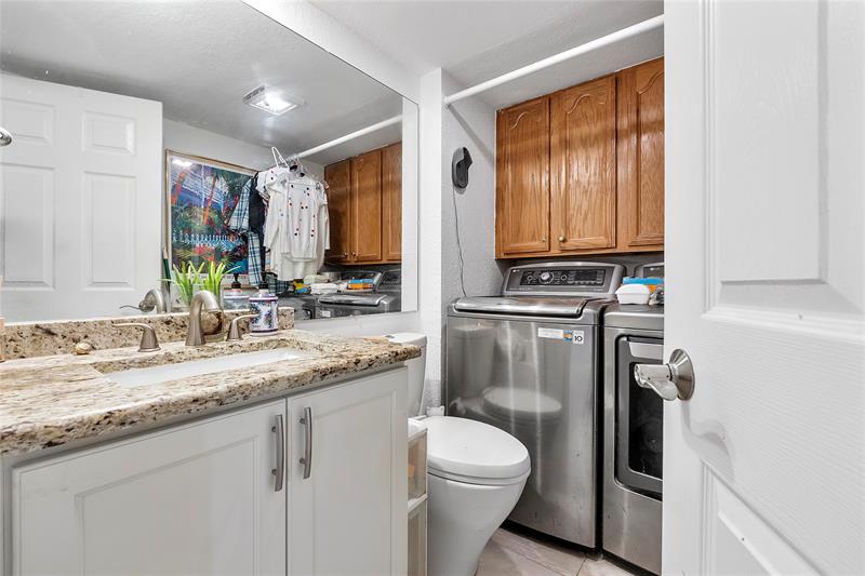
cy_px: 288
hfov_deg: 100.4
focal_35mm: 15
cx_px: 432
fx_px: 360
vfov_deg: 77.3
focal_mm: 10
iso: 1000
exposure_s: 1/20
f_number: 8
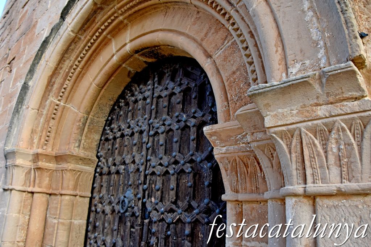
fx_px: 278
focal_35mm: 27
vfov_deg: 47.9
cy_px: 124
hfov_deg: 67.4
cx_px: 186
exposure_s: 1/200
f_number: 7.1
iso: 500
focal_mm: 18
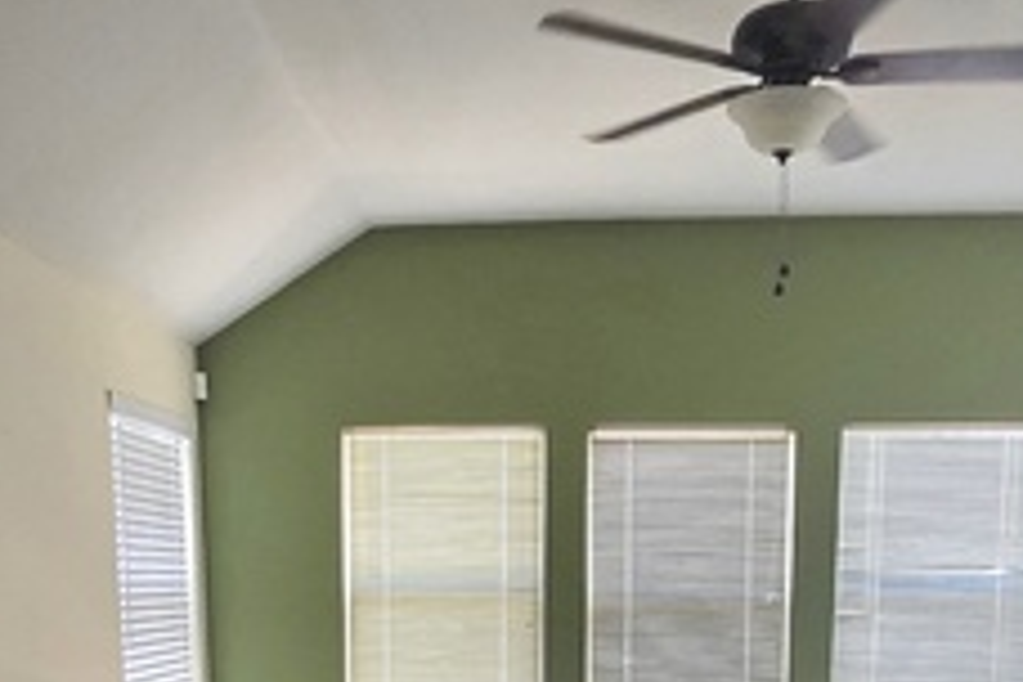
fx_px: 1080
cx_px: 498
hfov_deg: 50.7
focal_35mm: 38
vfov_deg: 31.0
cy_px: 758
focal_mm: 1.7
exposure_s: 1/101
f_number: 2.2
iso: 160
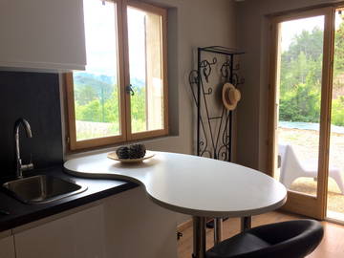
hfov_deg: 61.7
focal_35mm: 29
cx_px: 172
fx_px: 288
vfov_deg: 48.2
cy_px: 129
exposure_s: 1/115
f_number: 2.2
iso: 32
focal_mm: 4.15
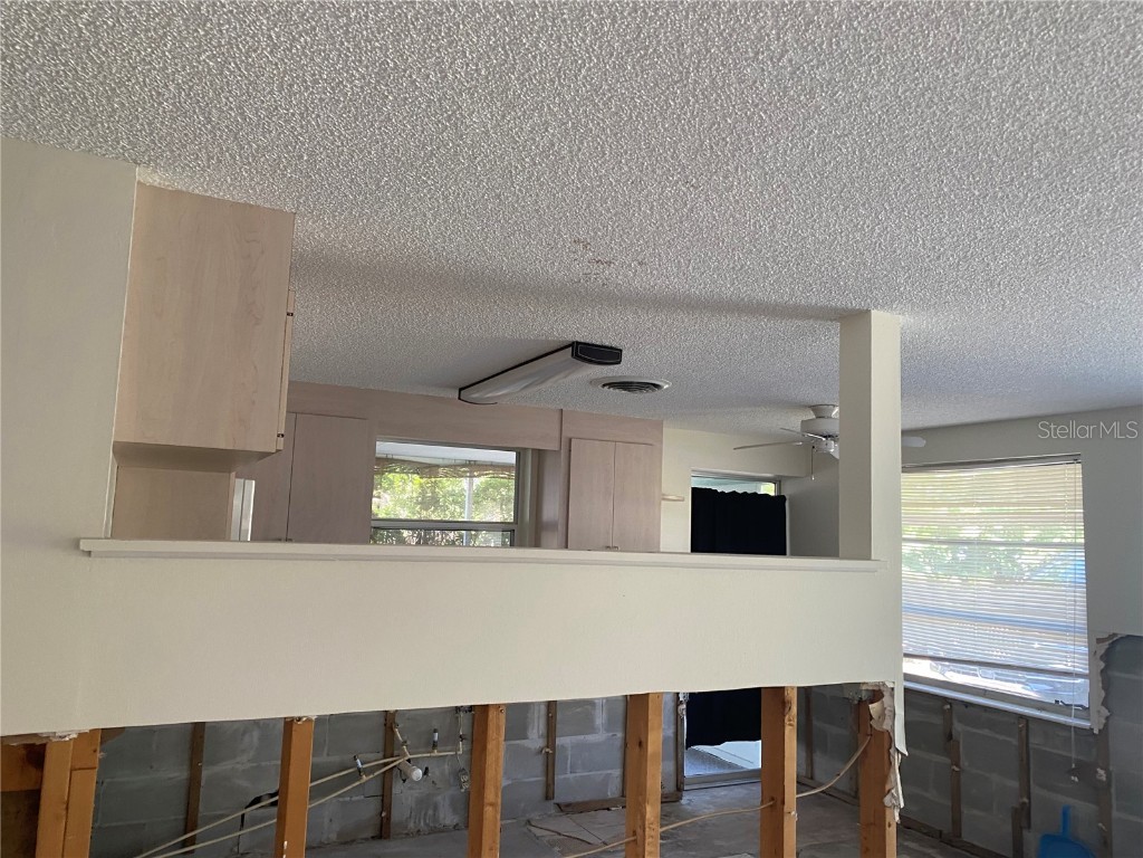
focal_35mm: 26
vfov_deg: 53.1
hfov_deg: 67.3
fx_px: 859
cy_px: 429
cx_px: 572
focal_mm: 4.25
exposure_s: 1/91
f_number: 1.8
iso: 125
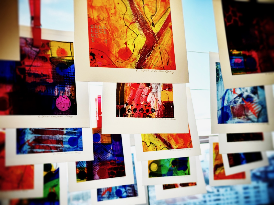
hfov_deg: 39.7
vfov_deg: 30.3
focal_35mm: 48
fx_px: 380
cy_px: 102
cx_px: 137
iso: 80
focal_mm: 6.76
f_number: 1.78
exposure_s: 1/121
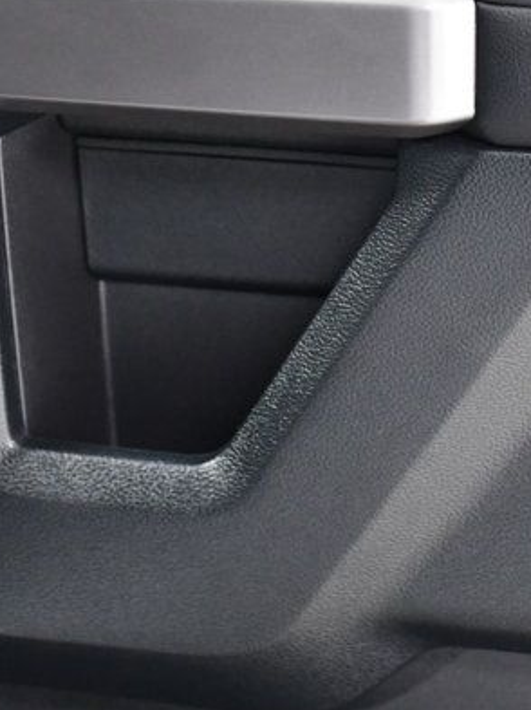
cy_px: 246
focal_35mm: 168
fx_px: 3442
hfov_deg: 8.8
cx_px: 405
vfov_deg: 11.8
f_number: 4.5
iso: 2500
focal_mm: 45
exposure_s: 1/80
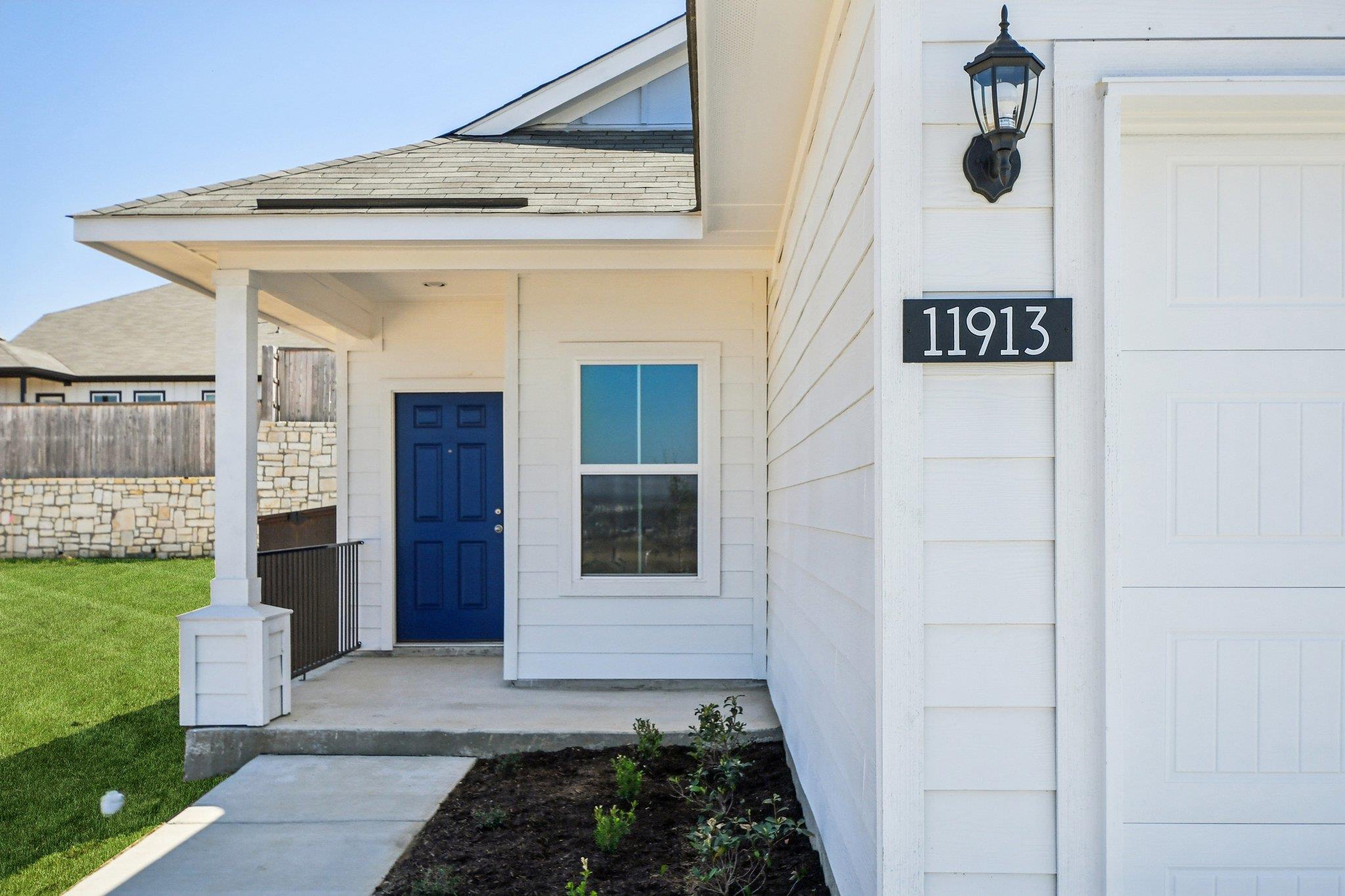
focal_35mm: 36
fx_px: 1345
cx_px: 672
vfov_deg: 36.9
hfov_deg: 53.1
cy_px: 448
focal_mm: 24
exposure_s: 1/1250
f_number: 8
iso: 400
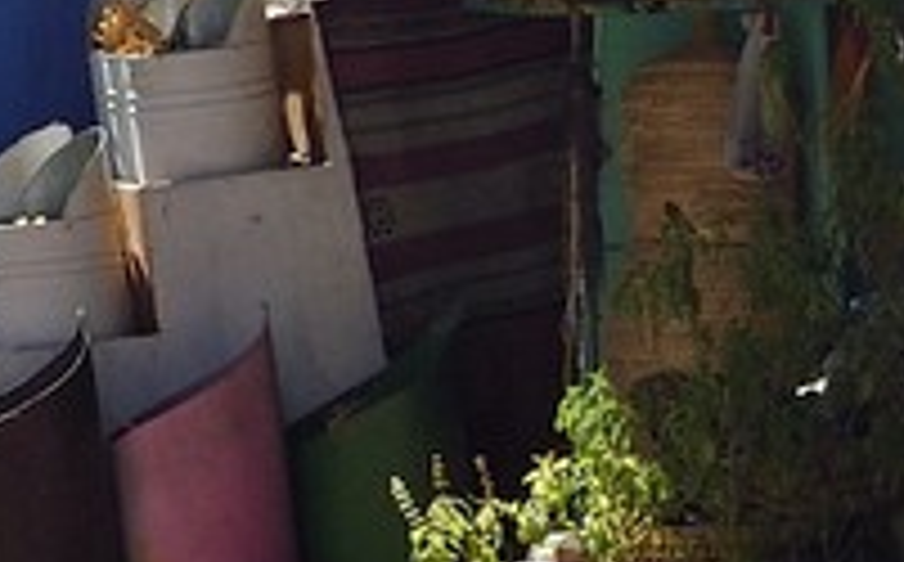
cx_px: -2258
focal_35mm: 569
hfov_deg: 3.6
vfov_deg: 2.3
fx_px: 13999
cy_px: 193
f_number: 13
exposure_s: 1/200
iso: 200
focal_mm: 70
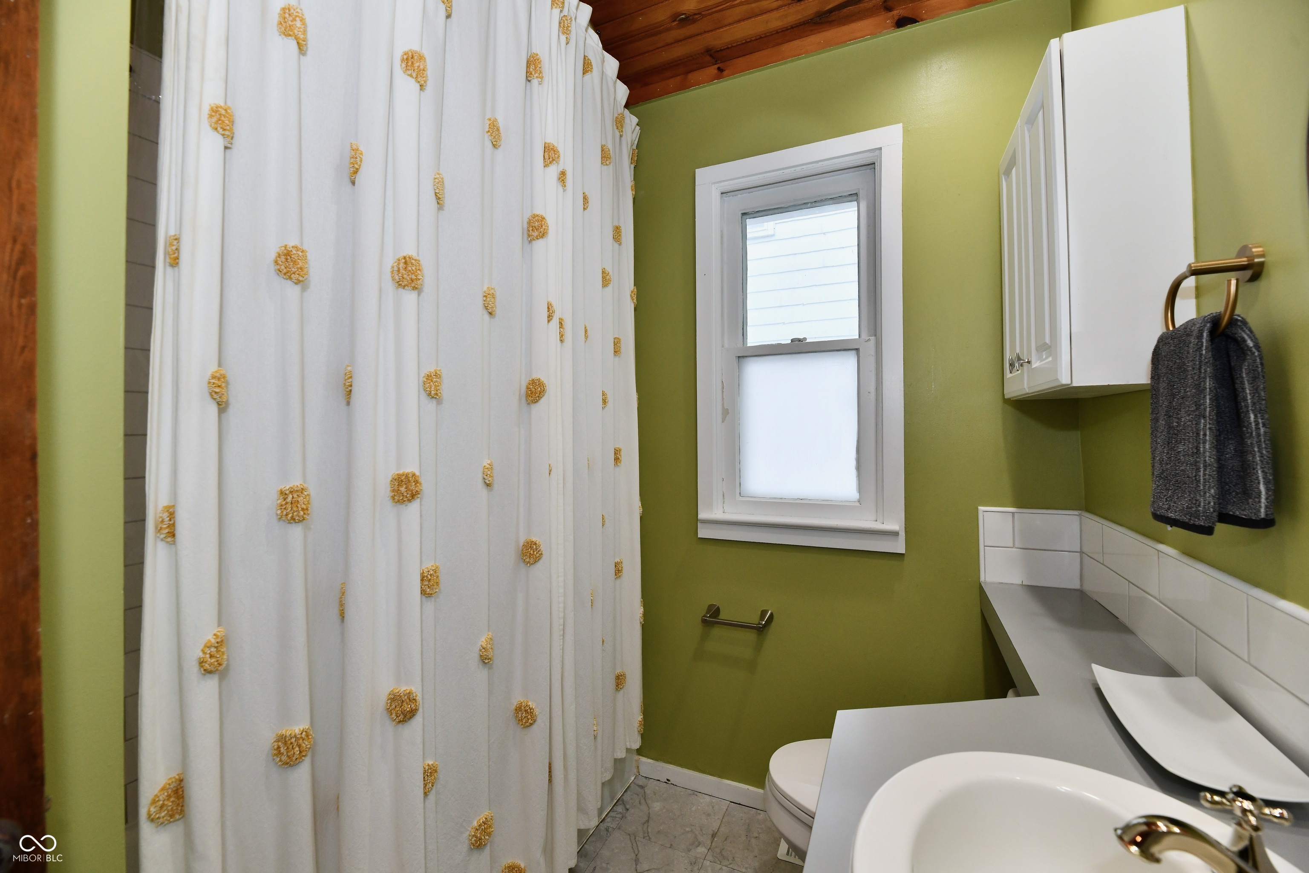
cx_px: 654
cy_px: 436
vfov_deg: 81.2
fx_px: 509
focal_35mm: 14
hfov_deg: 104.3
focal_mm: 14
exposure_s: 1/100
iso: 640
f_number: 6.3
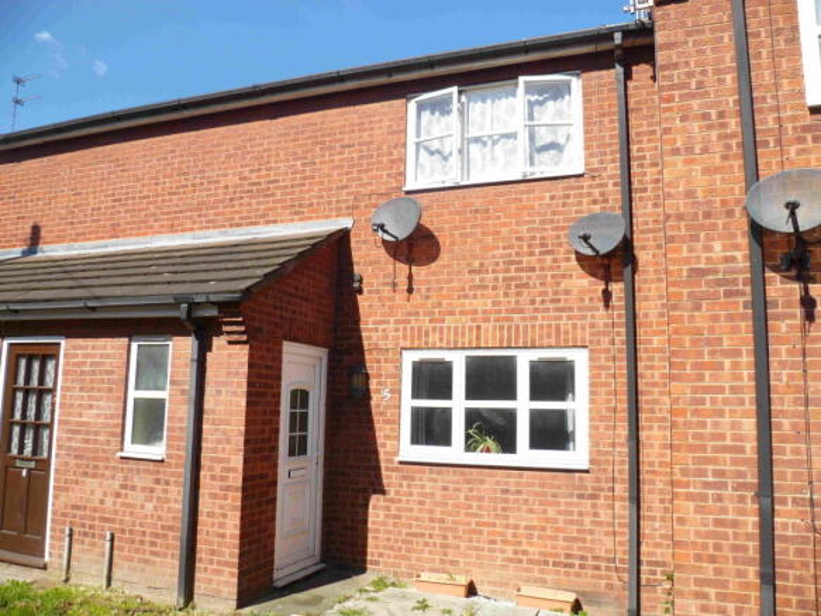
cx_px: 410
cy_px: 308
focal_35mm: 28
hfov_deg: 63.5
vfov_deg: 49.7
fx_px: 664
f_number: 2.8
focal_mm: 5
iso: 80
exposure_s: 1/640
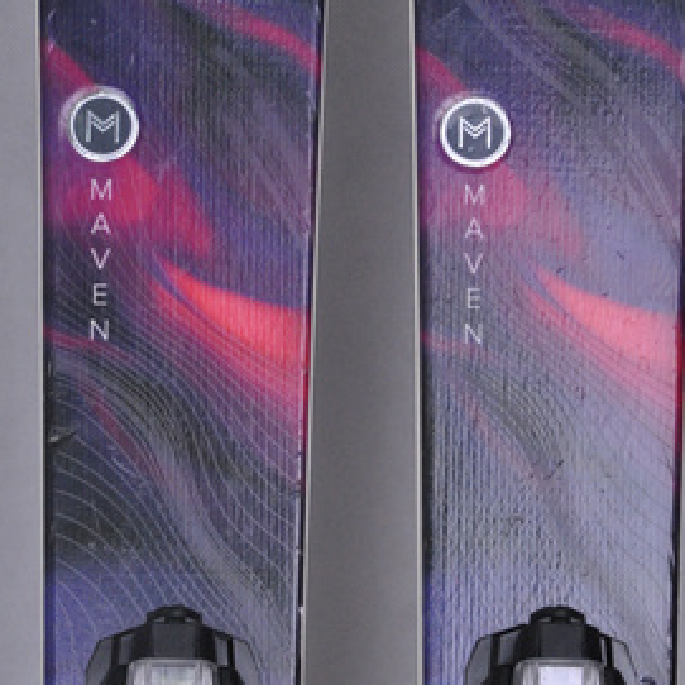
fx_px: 4964
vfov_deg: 7.9
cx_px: 363
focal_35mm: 222
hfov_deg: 7.9
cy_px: 445
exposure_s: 1/125
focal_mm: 105
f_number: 9.5
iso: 3200
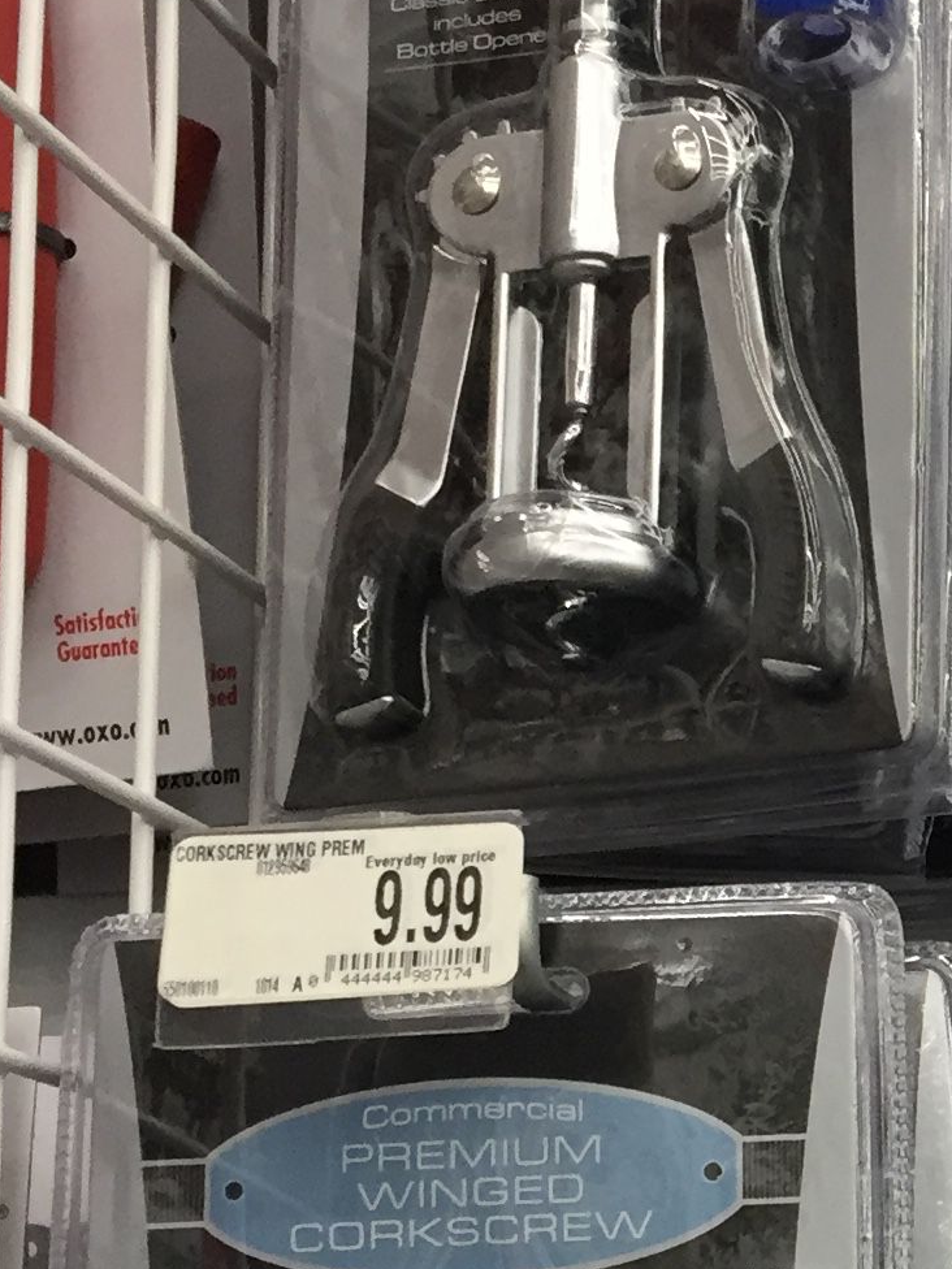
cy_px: 1002
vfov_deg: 20.0
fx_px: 3557
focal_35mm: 97
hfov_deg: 14.2
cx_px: 1463
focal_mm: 4.15
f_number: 2.2
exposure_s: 1/30
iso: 50
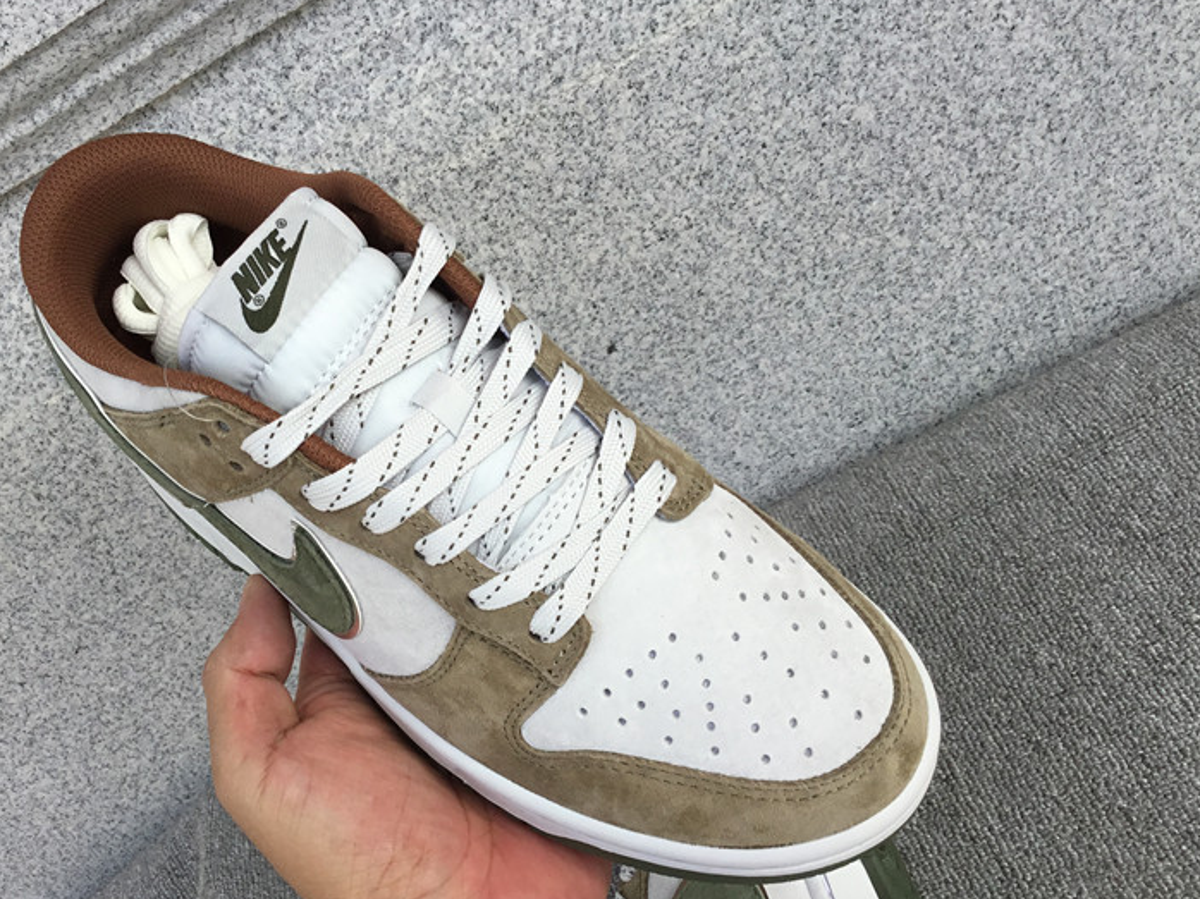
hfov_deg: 46.4
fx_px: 1386
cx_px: 456
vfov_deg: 35.9
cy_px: 522
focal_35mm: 40
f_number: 2.4
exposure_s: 1/684
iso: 25
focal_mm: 3.3
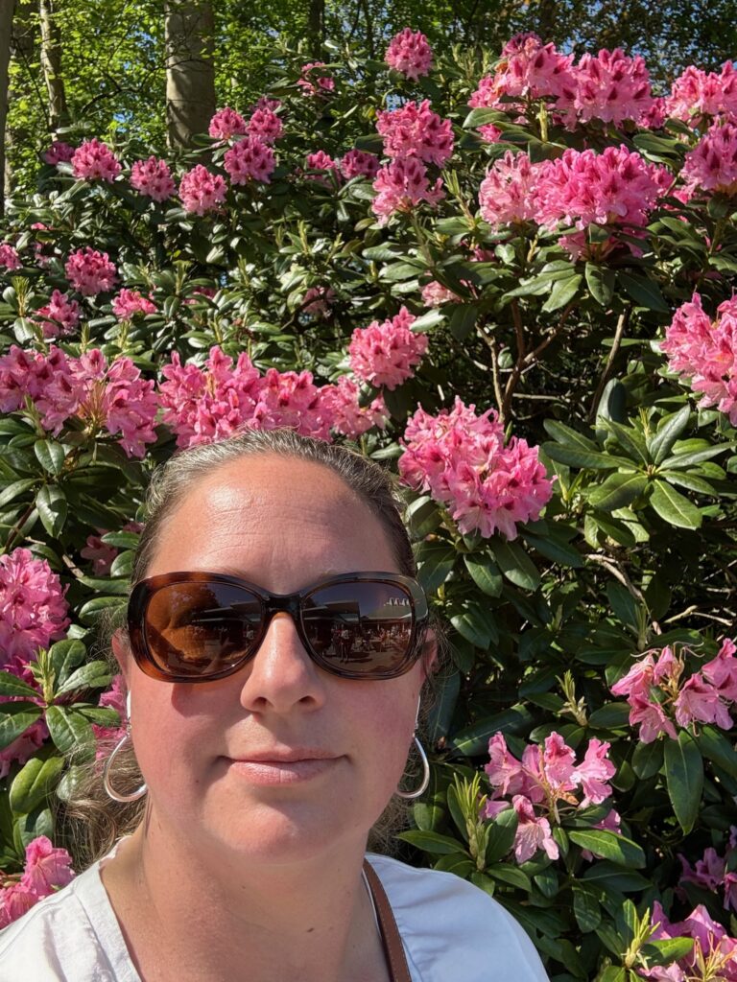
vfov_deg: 60.0
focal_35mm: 30
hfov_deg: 46.8
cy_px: 491
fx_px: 852
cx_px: 368
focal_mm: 2.69
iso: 25
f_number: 1.9
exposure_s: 1/336
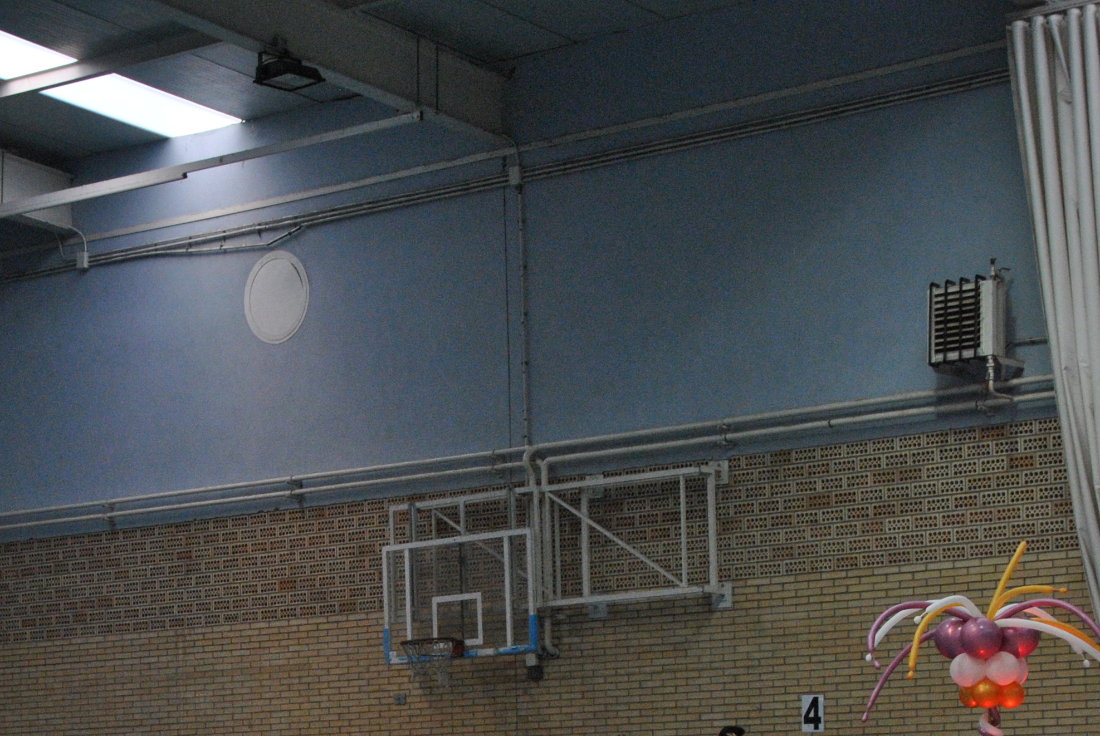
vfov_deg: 13.6
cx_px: 545
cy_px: 701
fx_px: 3059
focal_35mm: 100
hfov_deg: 20.4
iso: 800
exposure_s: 1/125
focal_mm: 34
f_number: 5.6
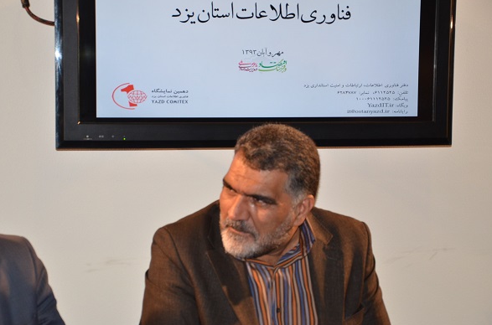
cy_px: 170
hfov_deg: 19.0
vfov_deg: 12.6
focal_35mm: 108
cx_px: 234
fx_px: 1472
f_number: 5.3
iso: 800
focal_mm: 66
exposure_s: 1/60
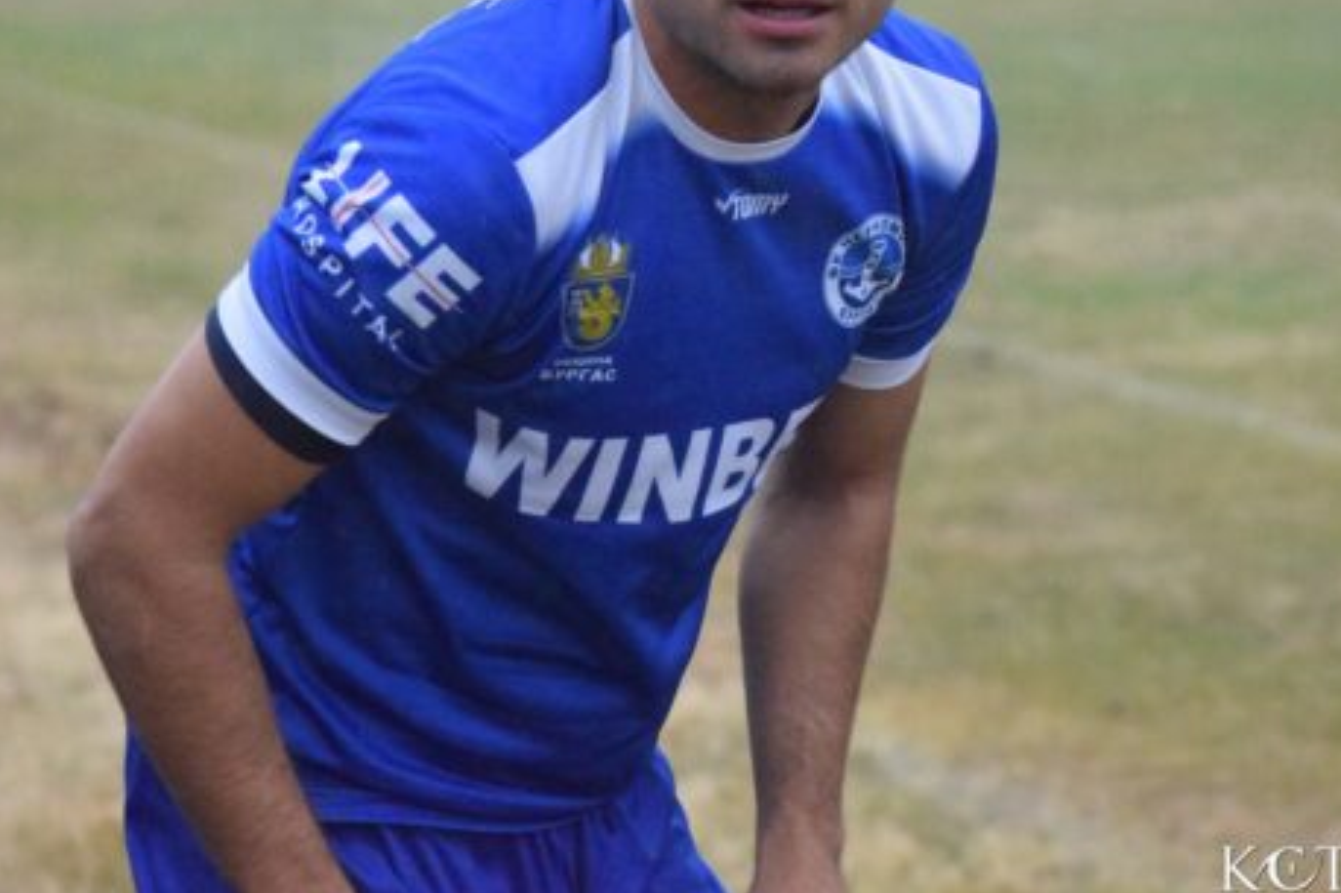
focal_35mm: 217
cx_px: 706
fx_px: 8068
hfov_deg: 9.5
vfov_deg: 6.3
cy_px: 296
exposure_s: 1/640
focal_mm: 105
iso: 12800
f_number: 5.6
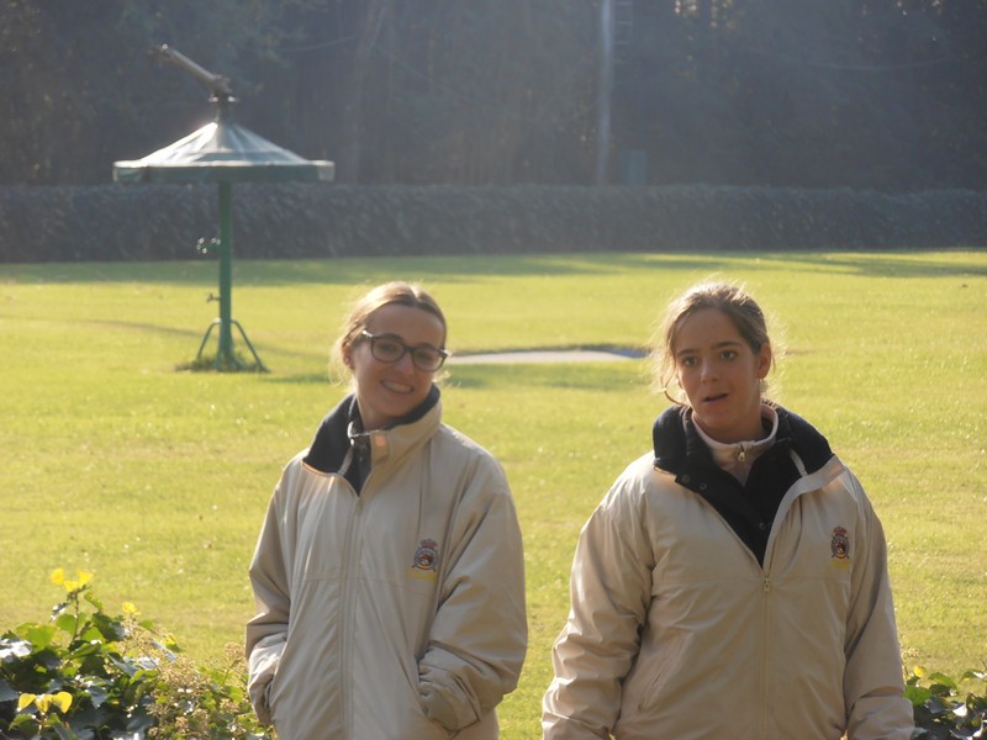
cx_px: 494
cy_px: 370
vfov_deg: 7.5
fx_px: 5646
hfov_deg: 10.0
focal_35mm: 198
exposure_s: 1/160
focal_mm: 35.05
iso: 80
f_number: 5.8
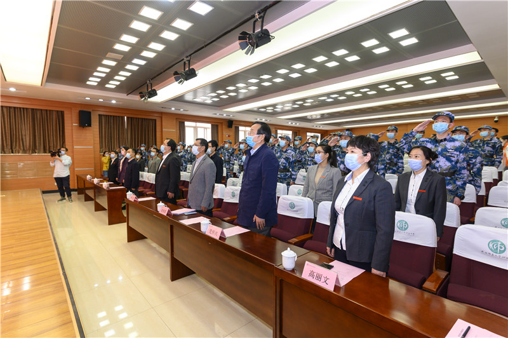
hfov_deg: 93.3
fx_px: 240
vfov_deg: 70.3
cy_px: 169
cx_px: 254
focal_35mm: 17
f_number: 4
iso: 1100
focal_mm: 17
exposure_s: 1/60
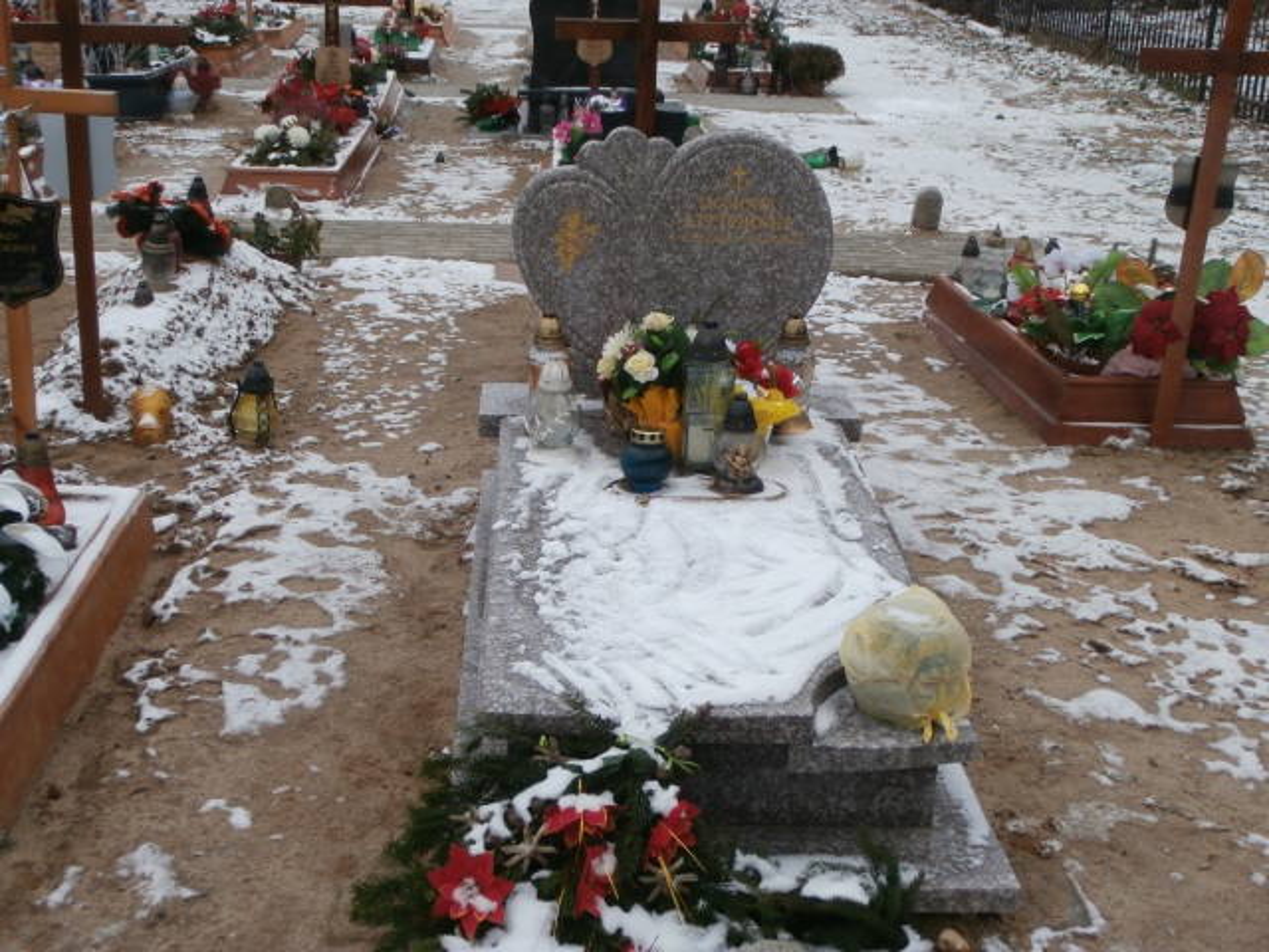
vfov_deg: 30.9
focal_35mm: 47
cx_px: 634
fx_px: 1723
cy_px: 476
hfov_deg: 40.4
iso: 100
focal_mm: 8.29
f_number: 4.2
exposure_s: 1/125
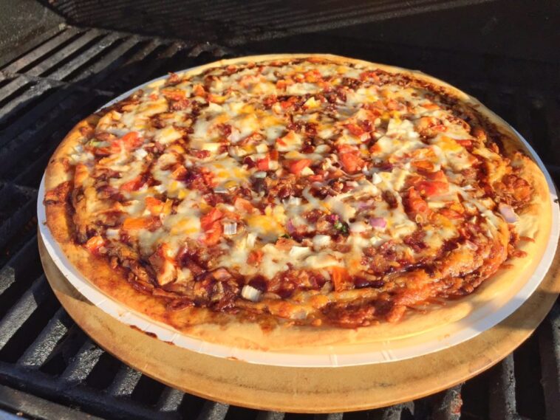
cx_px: 280
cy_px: 210
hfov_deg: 61.6
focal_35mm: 29
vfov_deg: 48.3
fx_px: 469
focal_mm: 4.15
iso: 32
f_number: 2.2
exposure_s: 1/1099
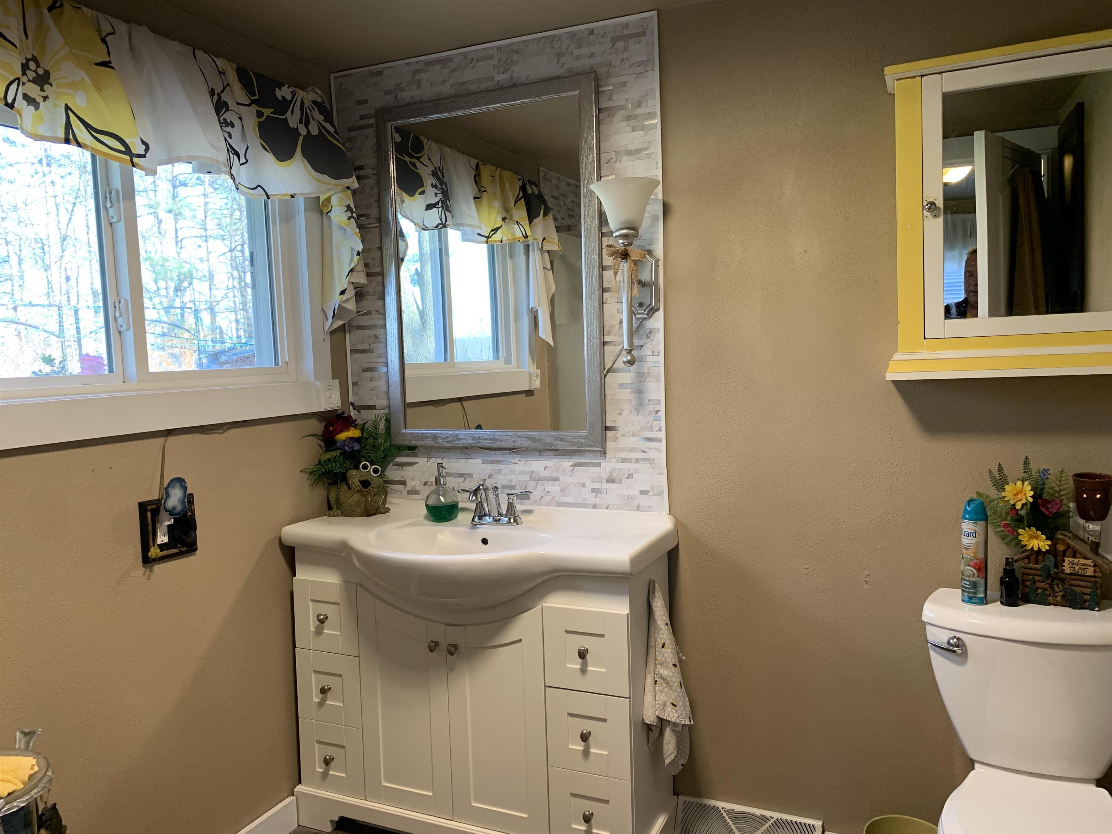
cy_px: 417
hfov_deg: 67.3
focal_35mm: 26
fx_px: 835
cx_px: 556
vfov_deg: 53.1
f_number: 1.8
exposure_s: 1/70
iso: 100
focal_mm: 4.25
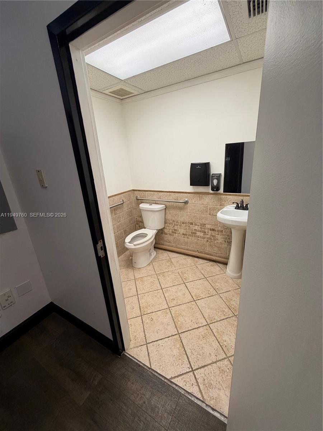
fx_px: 174
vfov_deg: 102.1
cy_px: 216
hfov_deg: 85.7
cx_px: 162
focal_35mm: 14
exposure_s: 1/120
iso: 200
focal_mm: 2.22
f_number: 2.2
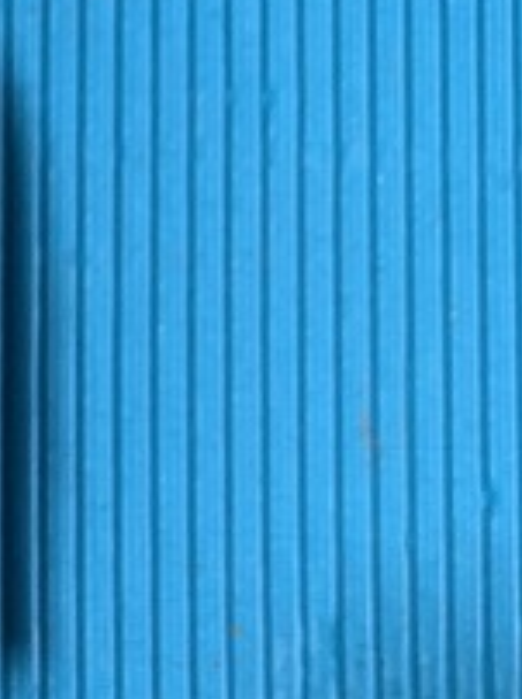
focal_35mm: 104
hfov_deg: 12.6
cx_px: -503
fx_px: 2095
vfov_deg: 18.9
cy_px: 462
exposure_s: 1/60
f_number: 1.8
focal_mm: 4.25
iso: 125
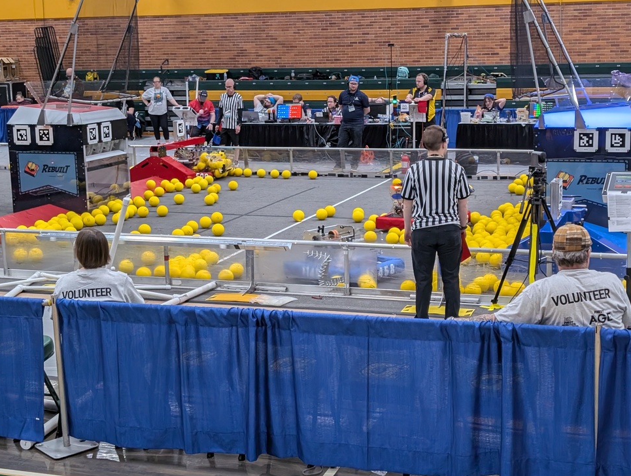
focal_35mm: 52
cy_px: 237
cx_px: 328
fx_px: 949
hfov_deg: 36.8
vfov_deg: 28.1
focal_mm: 6.9
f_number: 1.68
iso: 262
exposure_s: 1/120
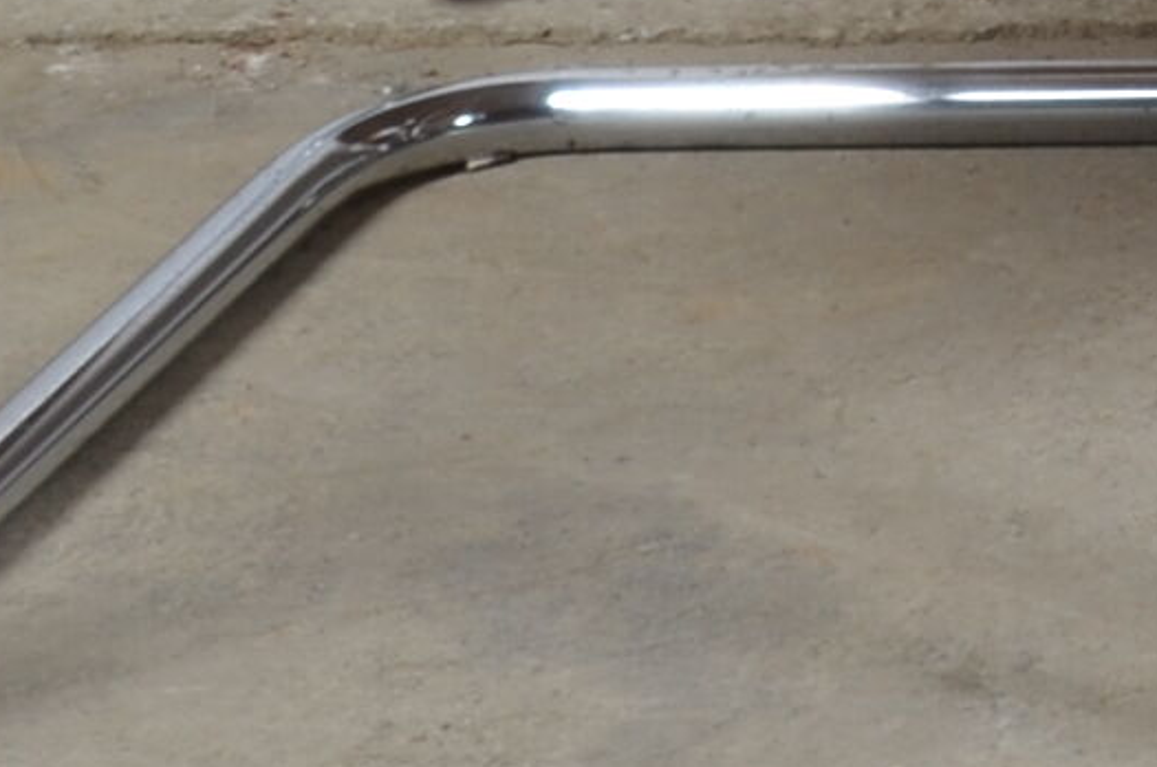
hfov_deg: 9.2
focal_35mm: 201
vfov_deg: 6.5
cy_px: -1126
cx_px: 2810
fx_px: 6433
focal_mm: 19
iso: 100
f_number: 11
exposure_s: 1/125
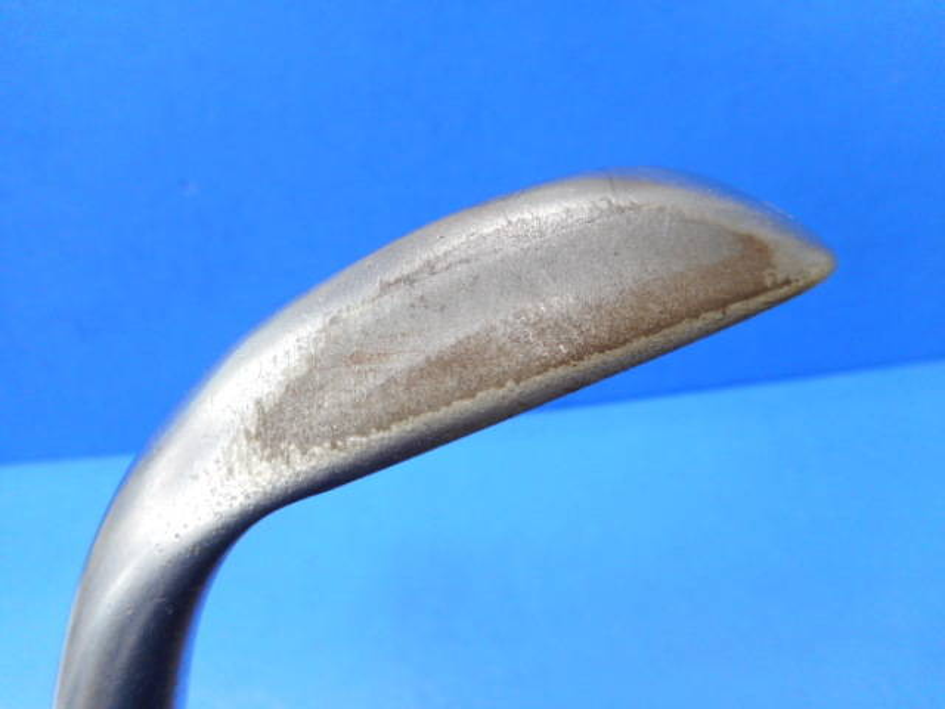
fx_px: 682
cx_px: 472
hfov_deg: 69.4
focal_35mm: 25
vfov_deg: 54.9
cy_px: 354
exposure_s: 1/30
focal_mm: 4.5
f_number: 3.7
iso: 140
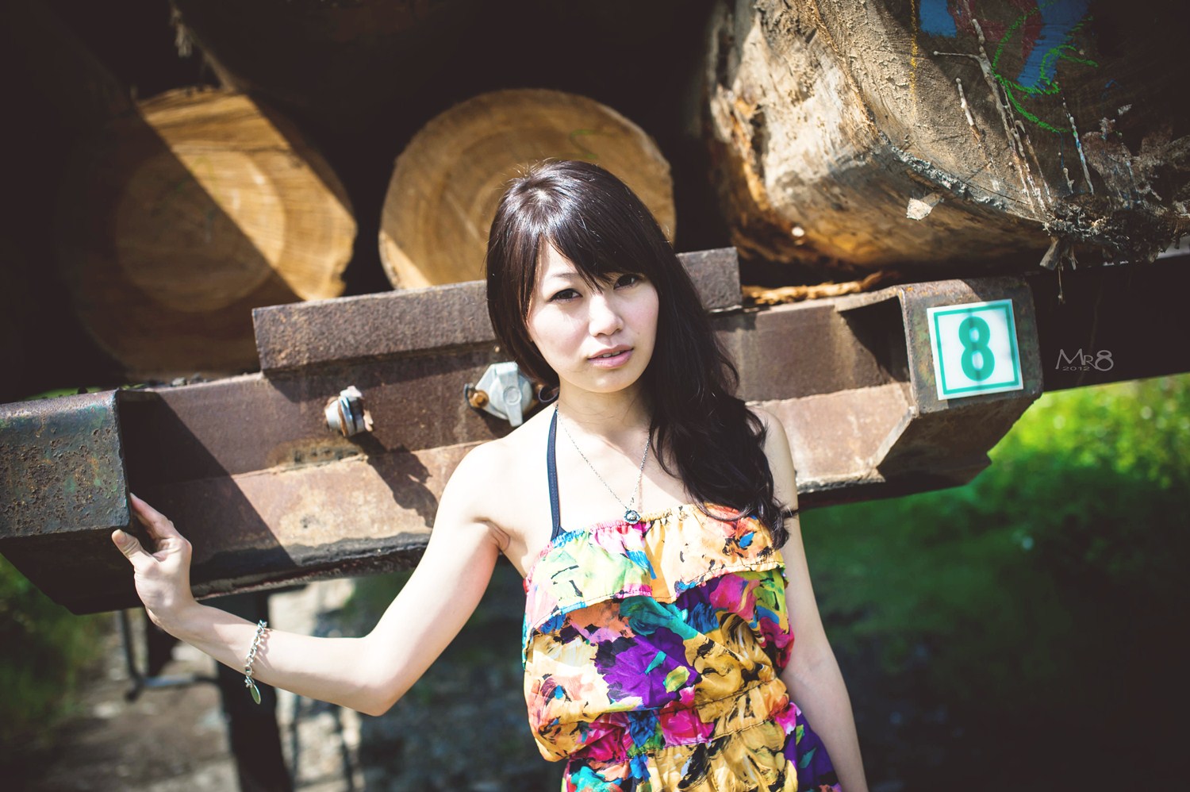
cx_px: 595
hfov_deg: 39.6
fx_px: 1652
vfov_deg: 27.0
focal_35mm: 50
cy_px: 396
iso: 250
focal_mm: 50
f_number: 2.8
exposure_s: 1/4000
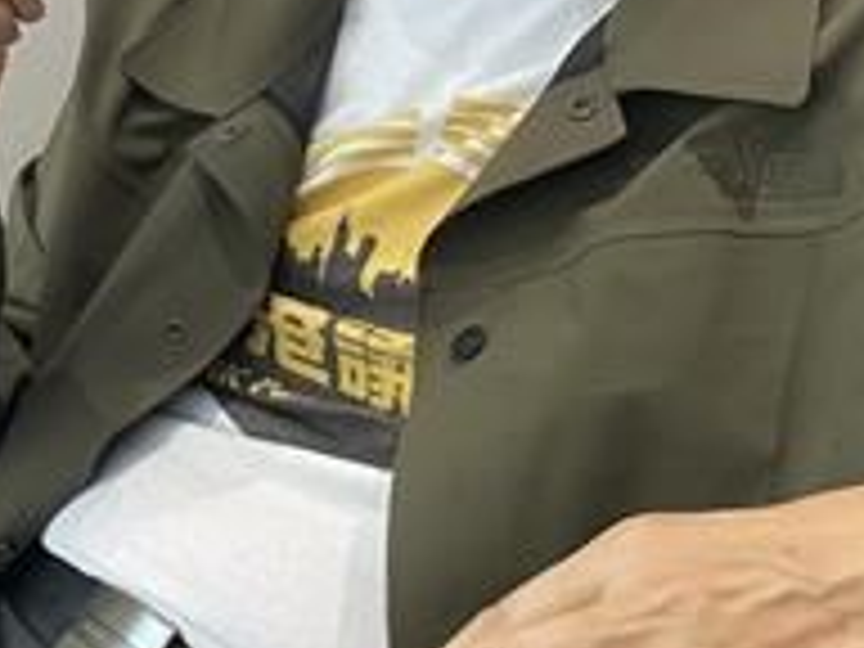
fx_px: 2196
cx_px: 72
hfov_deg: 21.7
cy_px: 90
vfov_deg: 16.6
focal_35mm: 88
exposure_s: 1/60
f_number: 1.8
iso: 160
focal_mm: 4.25
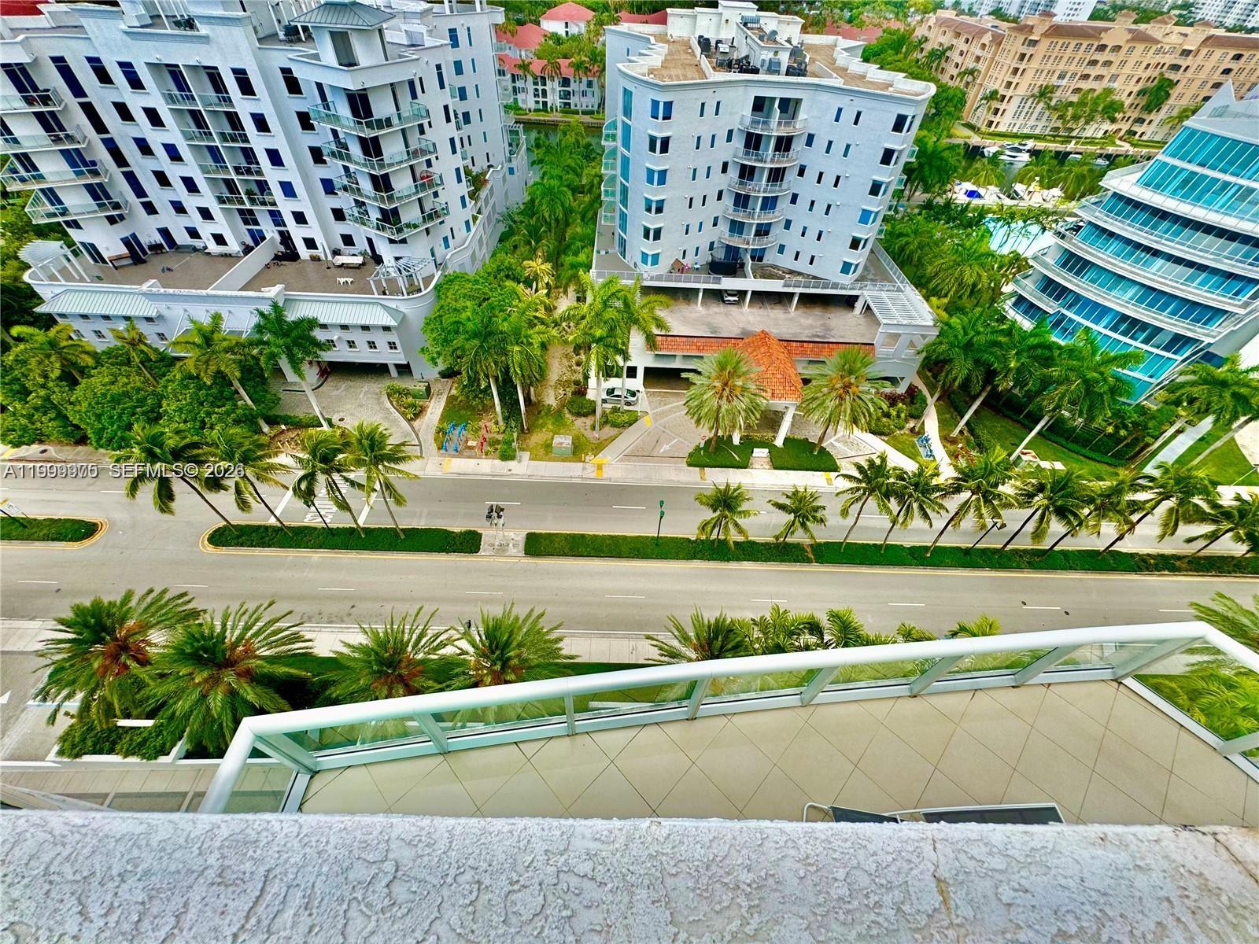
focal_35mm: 14
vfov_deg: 85.7
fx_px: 509
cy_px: 472
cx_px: 630
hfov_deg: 102.1
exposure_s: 1/258
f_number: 2.2
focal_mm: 2.22
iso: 40
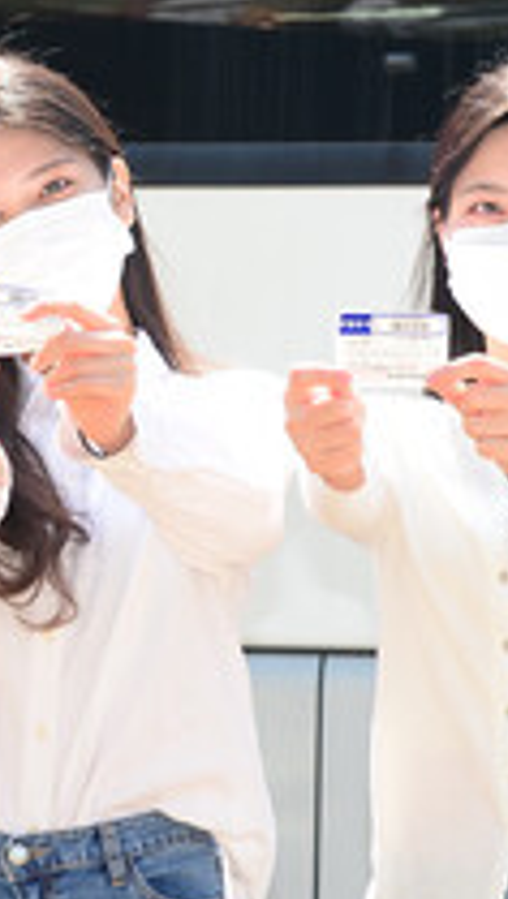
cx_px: -146
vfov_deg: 8.0
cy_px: 265
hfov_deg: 4.5
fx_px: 6447
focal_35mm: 270
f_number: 7.1
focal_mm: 90
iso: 160
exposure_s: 1/125
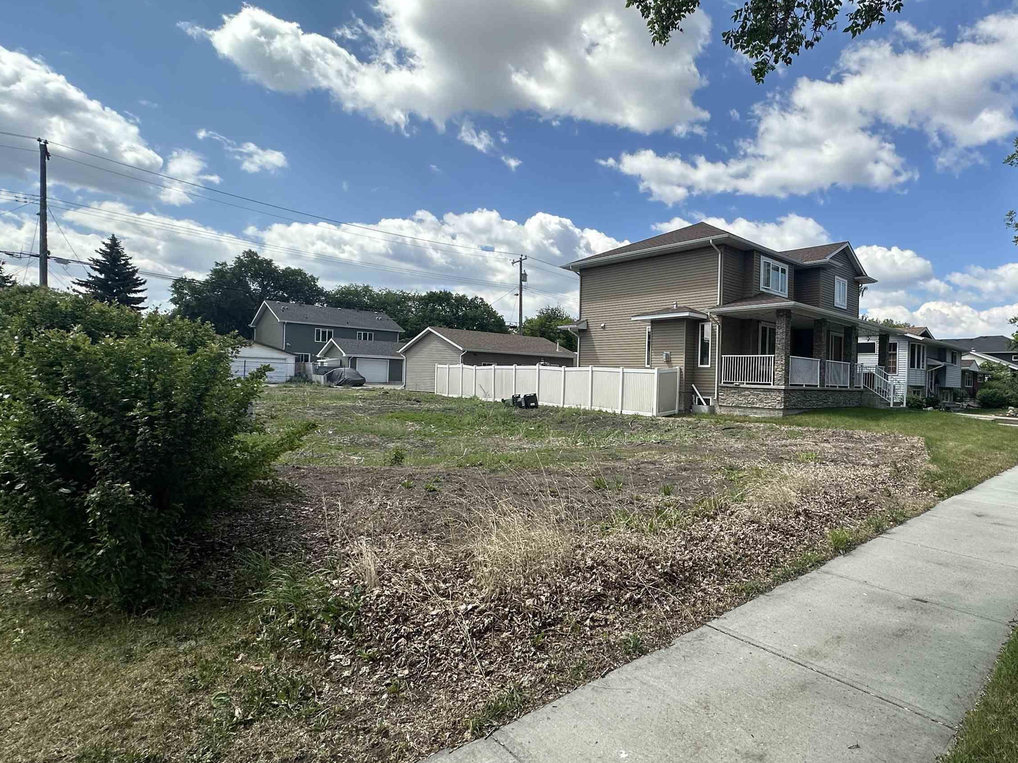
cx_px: 652
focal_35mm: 19
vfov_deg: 68.7
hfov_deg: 82.6
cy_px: 380
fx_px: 559
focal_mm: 2.22
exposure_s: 1/1916
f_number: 2.2
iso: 40
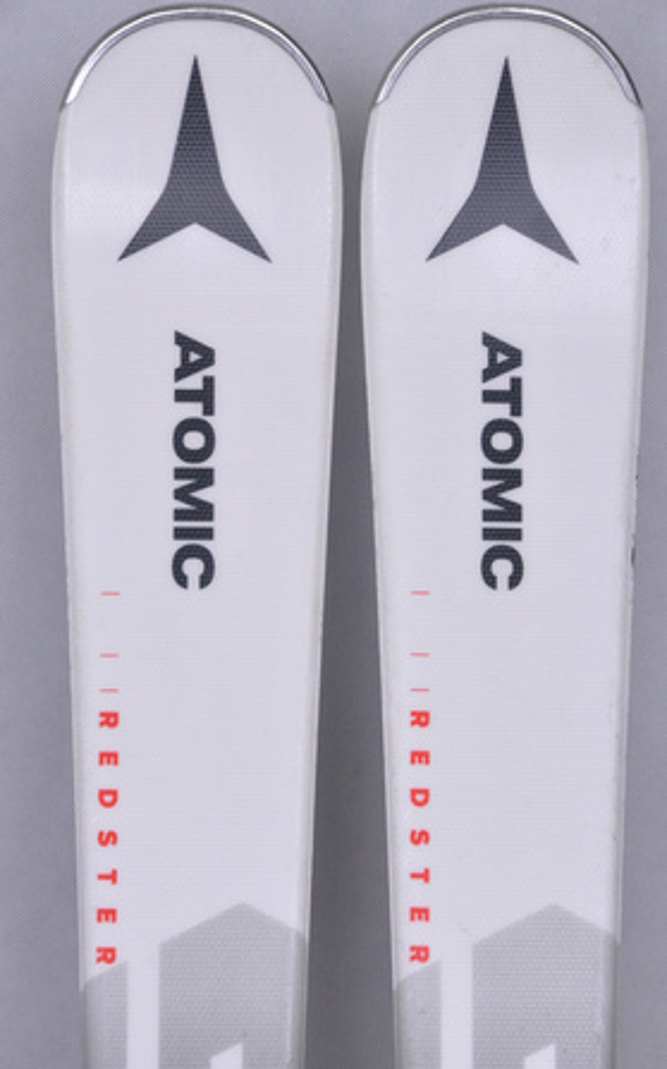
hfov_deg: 8.1
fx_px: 4702
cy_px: 533
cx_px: 350
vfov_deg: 13.0
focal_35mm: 162
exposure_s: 1/125
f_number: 9.5
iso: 3200
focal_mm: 105
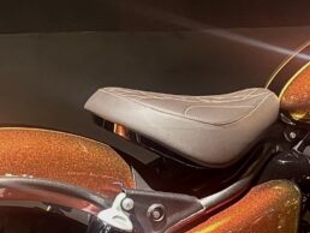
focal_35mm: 103
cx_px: 250
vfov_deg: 14.2
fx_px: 923
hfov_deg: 18.9
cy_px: 237
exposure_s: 1/60
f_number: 1.6
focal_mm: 5.96
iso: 250
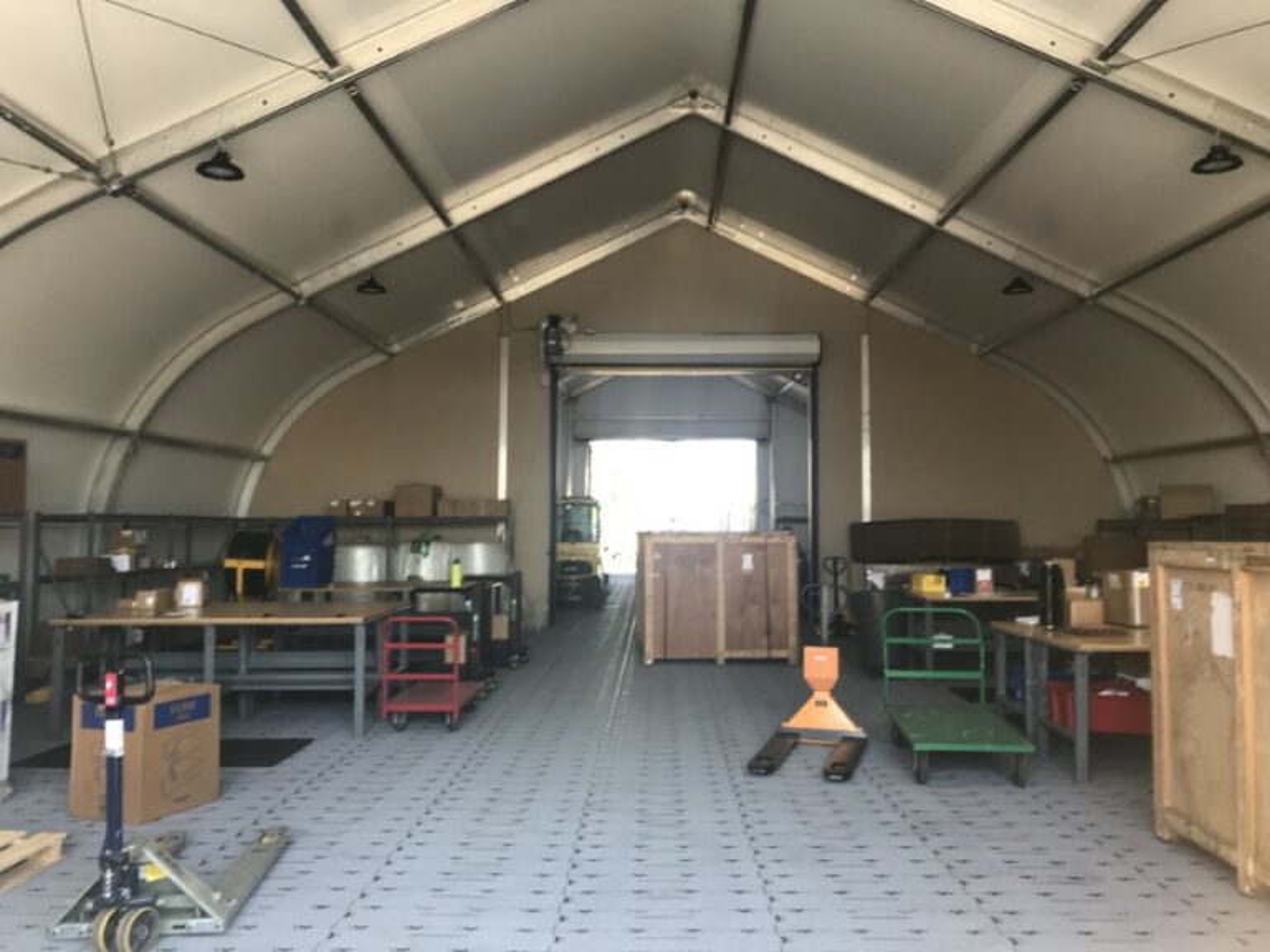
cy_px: 476
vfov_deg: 49.7
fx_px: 1027
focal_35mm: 28
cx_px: 635
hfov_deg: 63.4
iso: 25
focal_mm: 3.99
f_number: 1.8
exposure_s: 1/90
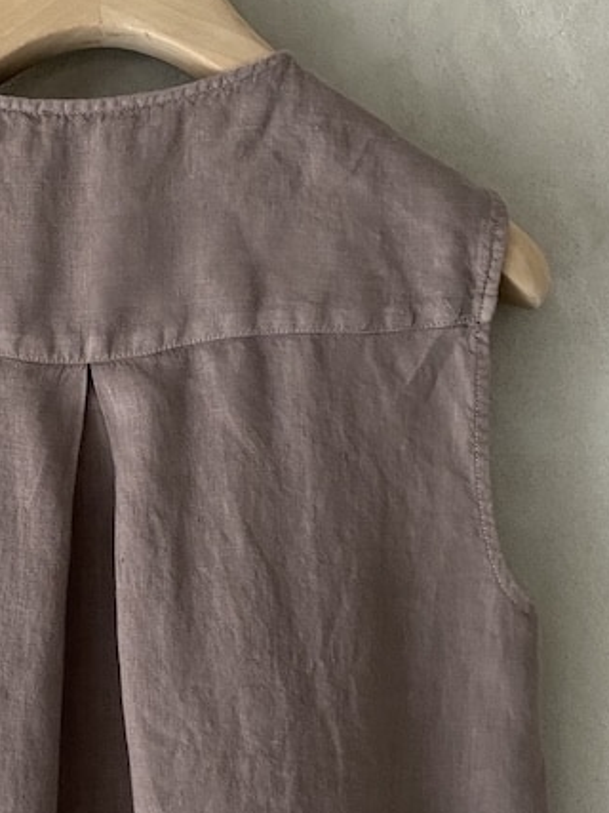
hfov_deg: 22.2
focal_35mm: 65
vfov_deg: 29.1
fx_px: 1525
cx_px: 103
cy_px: 669
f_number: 1.8
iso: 160
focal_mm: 4.25
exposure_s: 1/50
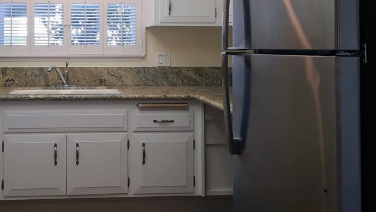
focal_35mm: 45
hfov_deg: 43.9
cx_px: 91
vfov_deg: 26.1
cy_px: 43
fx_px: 449
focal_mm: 4.6
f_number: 2
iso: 250
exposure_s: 1/60
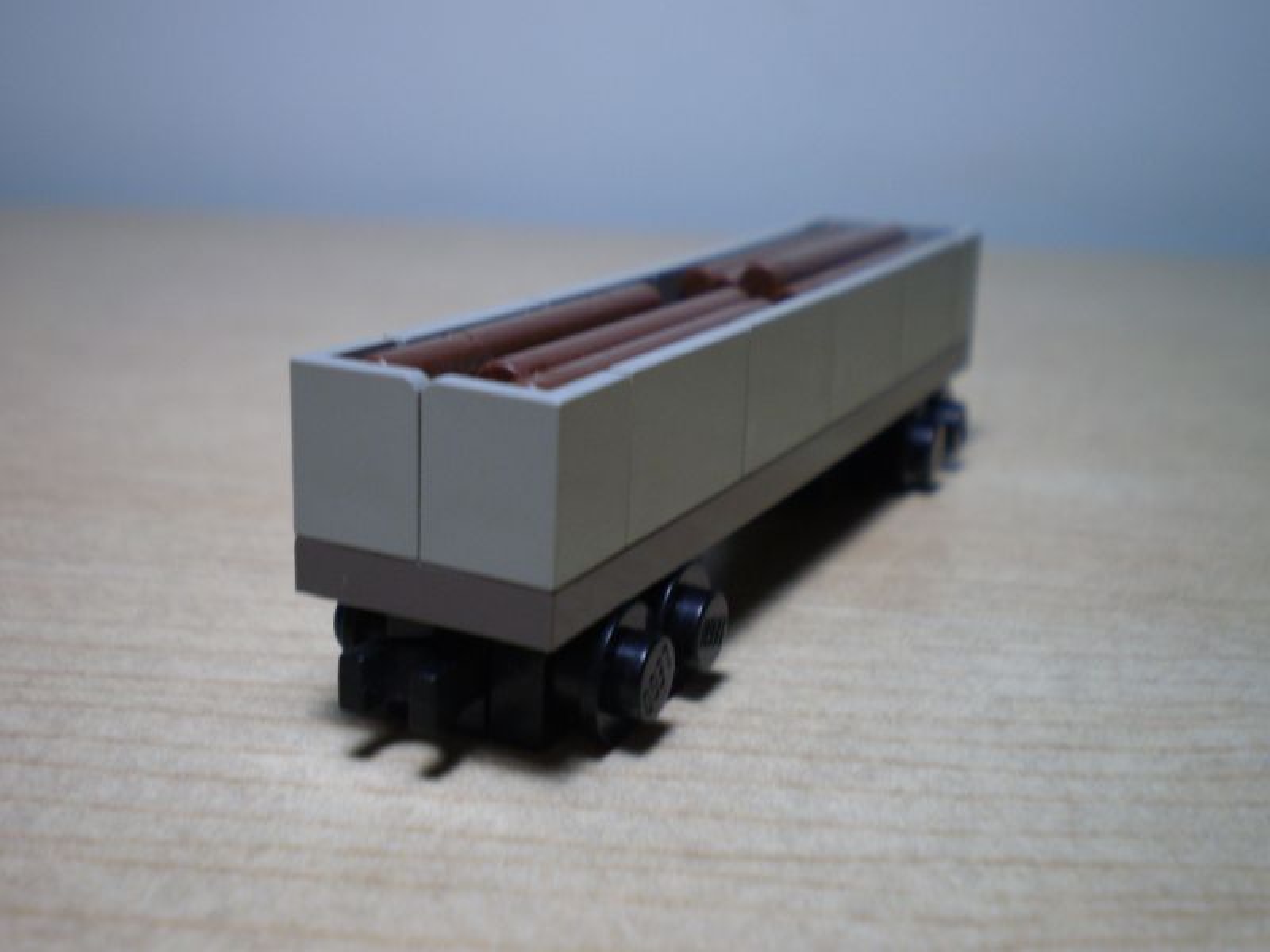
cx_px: 635
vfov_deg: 34.3
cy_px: 476
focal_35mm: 42
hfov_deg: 44.8
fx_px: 1541
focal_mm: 7.4
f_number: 3.5
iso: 125
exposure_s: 1/30
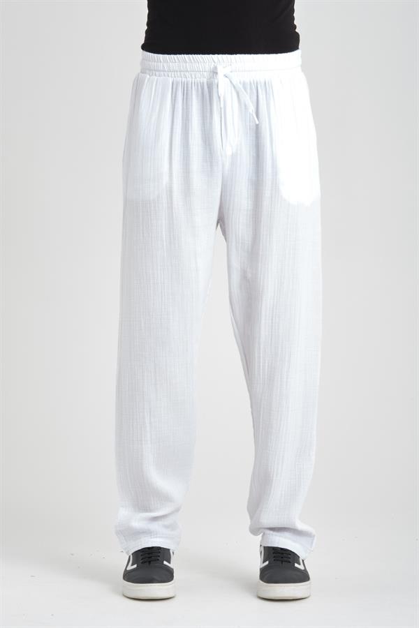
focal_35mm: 88
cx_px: 210
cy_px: 314
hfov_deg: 15.5
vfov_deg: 23.1
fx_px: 1536
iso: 125
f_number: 11
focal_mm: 58.6
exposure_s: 1/125
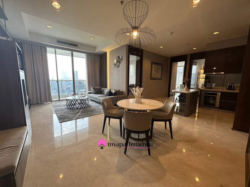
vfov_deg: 85.7
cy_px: 94
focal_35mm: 14
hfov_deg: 102.1
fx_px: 101
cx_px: 125
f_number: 2.2
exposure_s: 1/100
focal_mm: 2.22
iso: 80
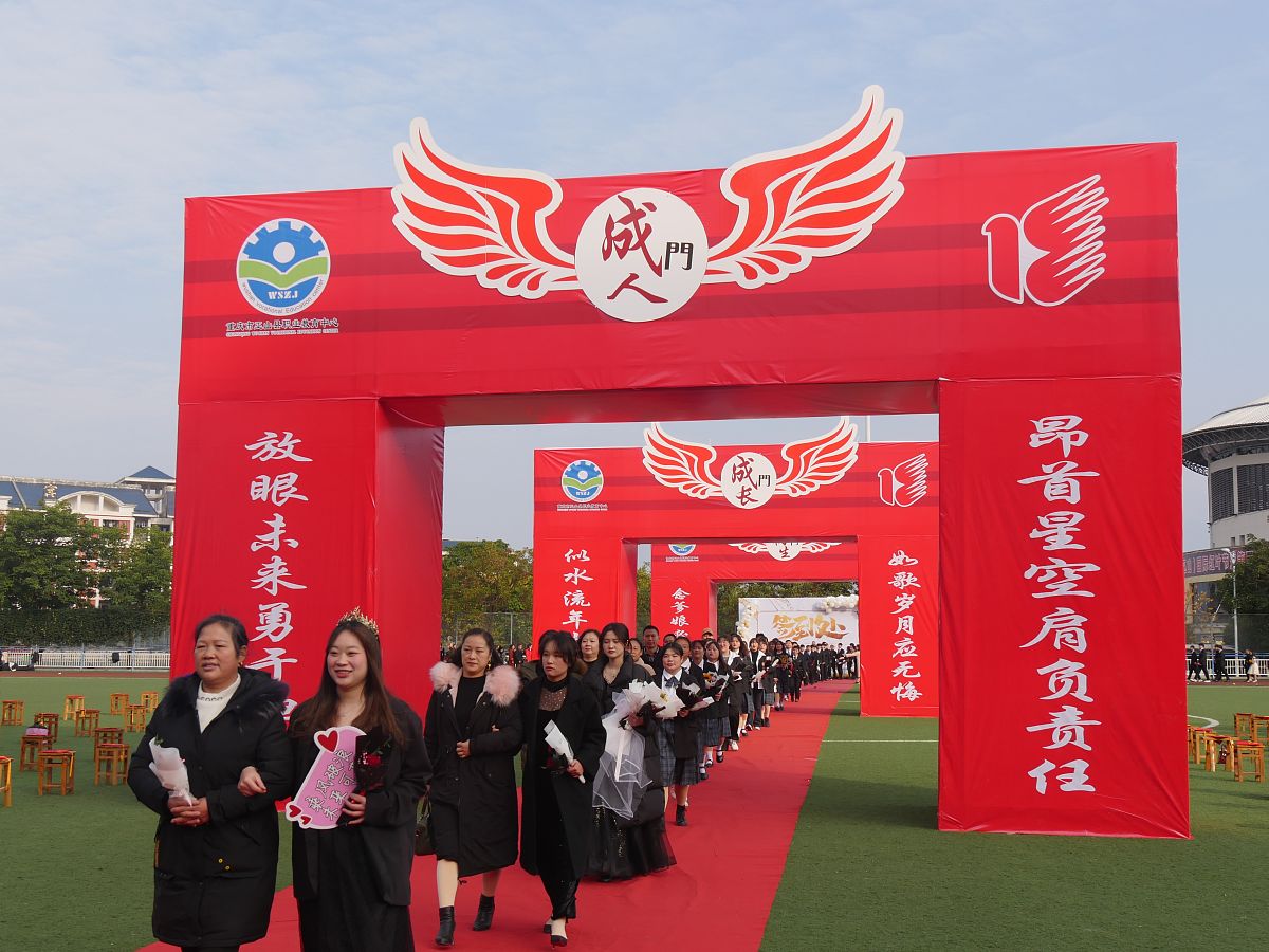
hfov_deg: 44.8
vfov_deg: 34.3
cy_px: 476
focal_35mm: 42
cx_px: 634
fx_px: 1540
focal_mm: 21
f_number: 7.1
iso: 200
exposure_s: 1/250
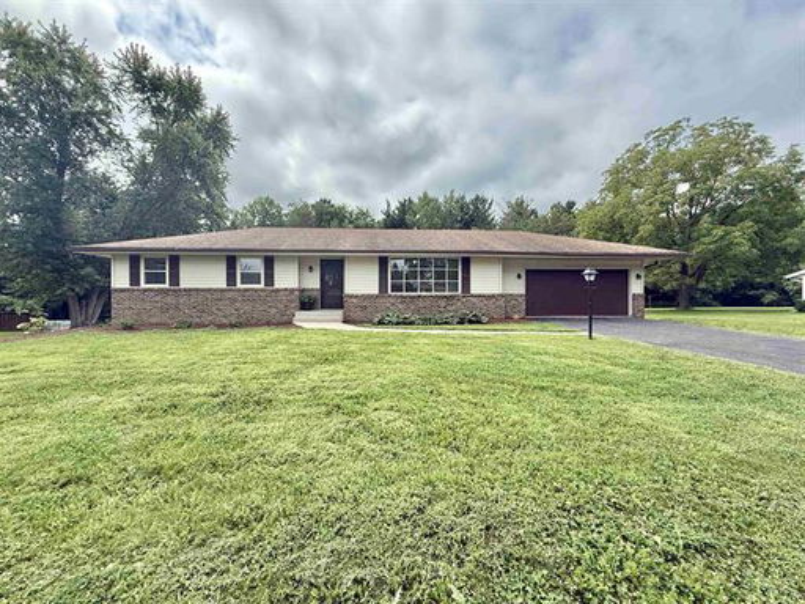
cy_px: 302
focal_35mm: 14
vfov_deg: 85.7
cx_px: 402
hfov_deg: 102.1
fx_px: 326
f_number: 2.2
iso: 64
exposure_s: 1/1656
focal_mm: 2.22
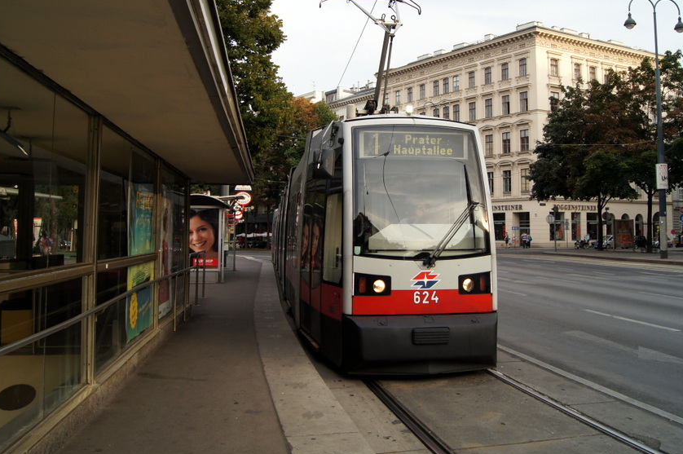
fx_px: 625
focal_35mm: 33
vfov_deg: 39.7
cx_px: 397
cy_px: 180
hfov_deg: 57.0
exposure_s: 1/60
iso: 250
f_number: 8
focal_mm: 18
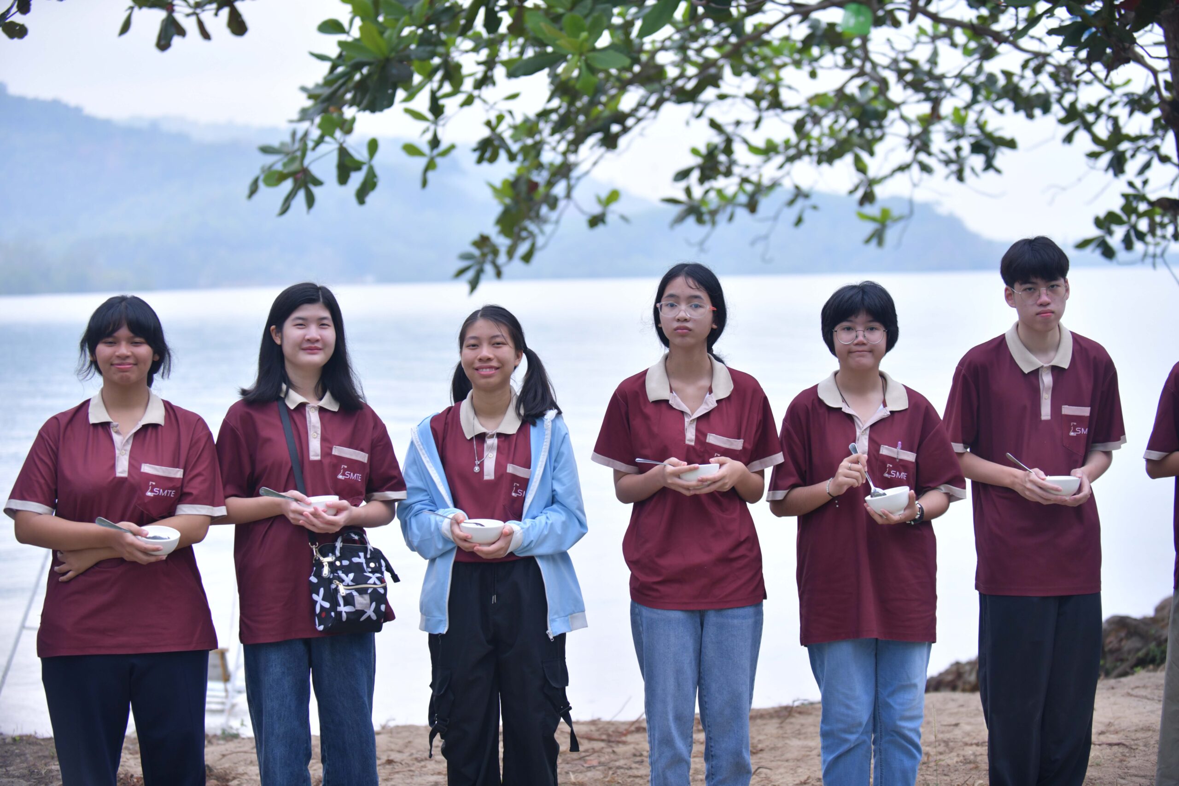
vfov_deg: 19.5
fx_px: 2292
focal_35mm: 70
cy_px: 393
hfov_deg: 28.8
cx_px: 590
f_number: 2.8
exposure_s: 1/800
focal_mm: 70
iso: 500
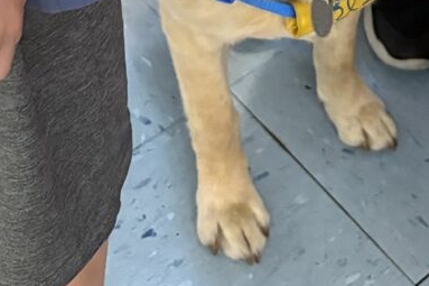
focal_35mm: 106
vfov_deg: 11.0
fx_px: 1263
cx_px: 319
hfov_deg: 19.2
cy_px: -393
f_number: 1.6
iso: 500
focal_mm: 5.96
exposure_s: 1/60
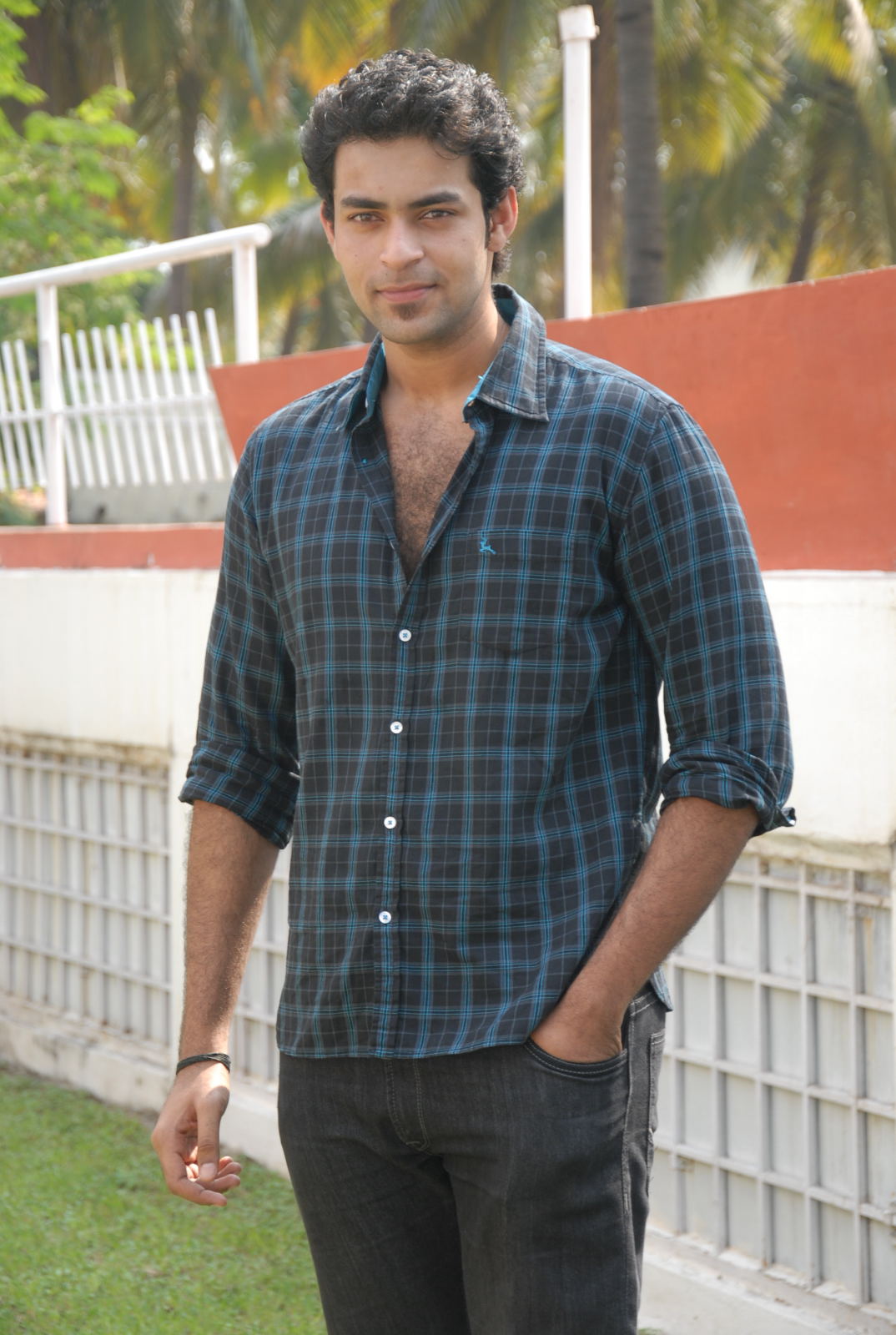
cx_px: 448
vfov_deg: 19.4
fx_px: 3901
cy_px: 668
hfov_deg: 13.1
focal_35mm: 105
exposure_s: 1/125
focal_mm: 70
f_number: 5.6
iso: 200
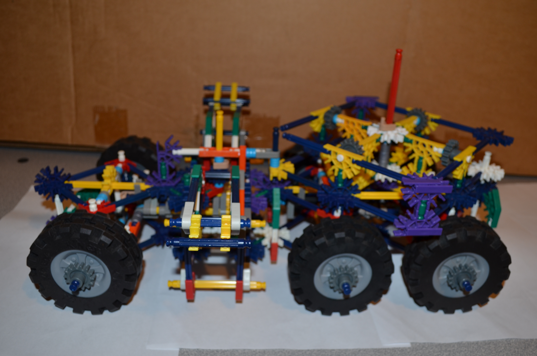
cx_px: 268
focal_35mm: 33
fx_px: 491
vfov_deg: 39.8
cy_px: 178
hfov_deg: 57.3
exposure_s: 1/30
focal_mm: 22
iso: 200
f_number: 5.6
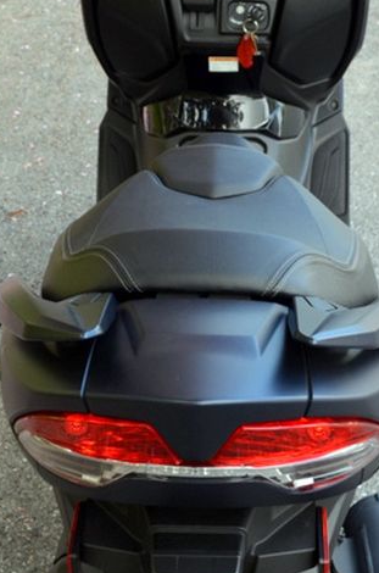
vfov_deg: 27.4
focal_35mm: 74
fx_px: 1175
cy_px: 316
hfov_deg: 18.3
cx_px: 236
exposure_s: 1/125
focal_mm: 24
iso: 360
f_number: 5.6
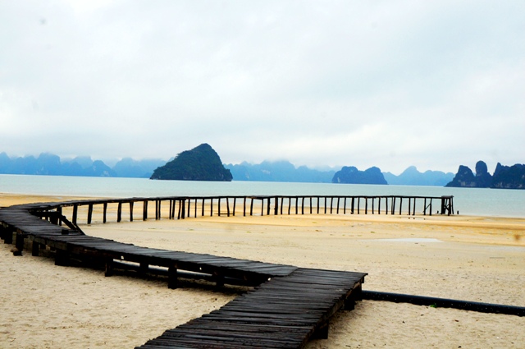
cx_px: 262
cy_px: 174
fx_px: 743
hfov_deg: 38.9
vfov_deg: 26.4
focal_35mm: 51
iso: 200
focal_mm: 34
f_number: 13
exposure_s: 1/60
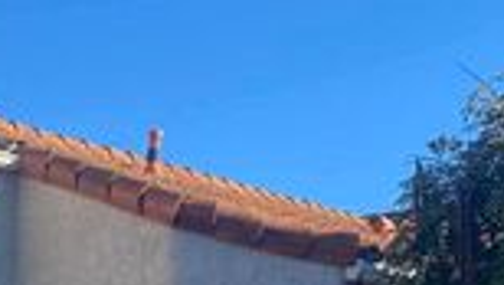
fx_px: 1231
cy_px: 398
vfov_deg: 12.7
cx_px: -13
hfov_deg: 22.2
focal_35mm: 92
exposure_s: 1/1193
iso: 32
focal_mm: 4.25
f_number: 1.8
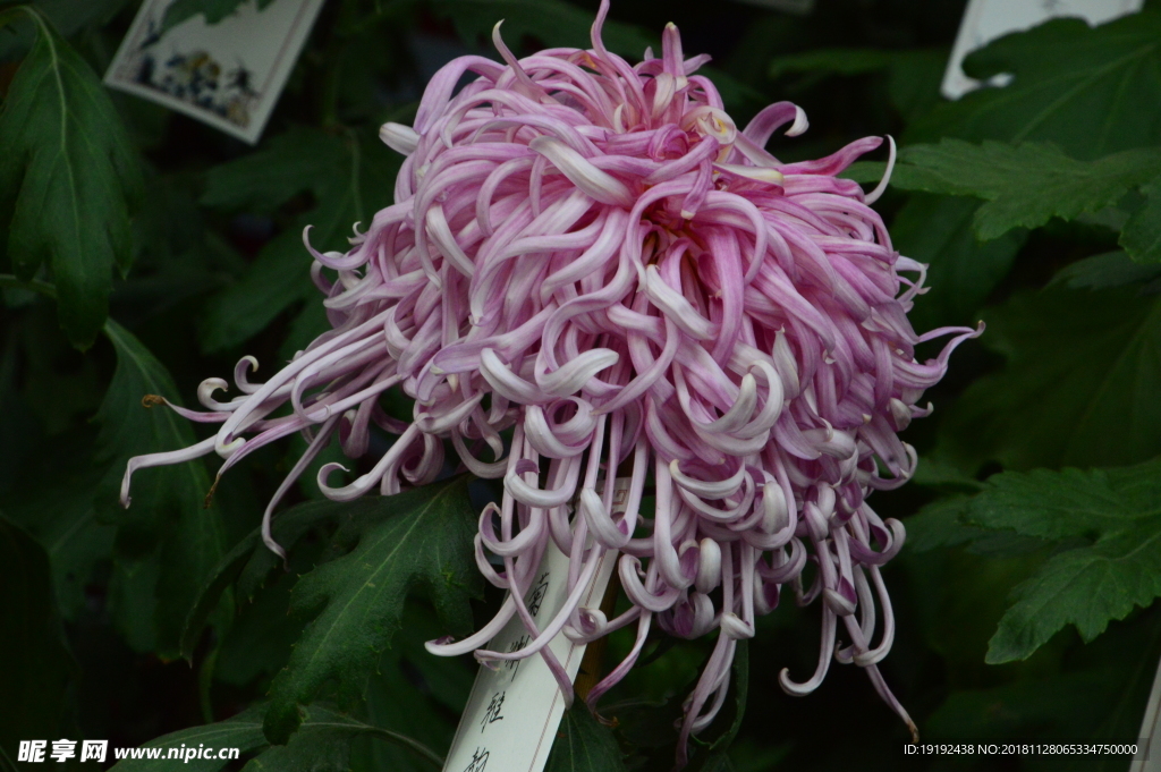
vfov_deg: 3.1
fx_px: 14500
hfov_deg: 4.6
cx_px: 580
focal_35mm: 450
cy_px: 386
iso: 1800
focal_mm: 300
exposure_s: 1/250
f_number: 22
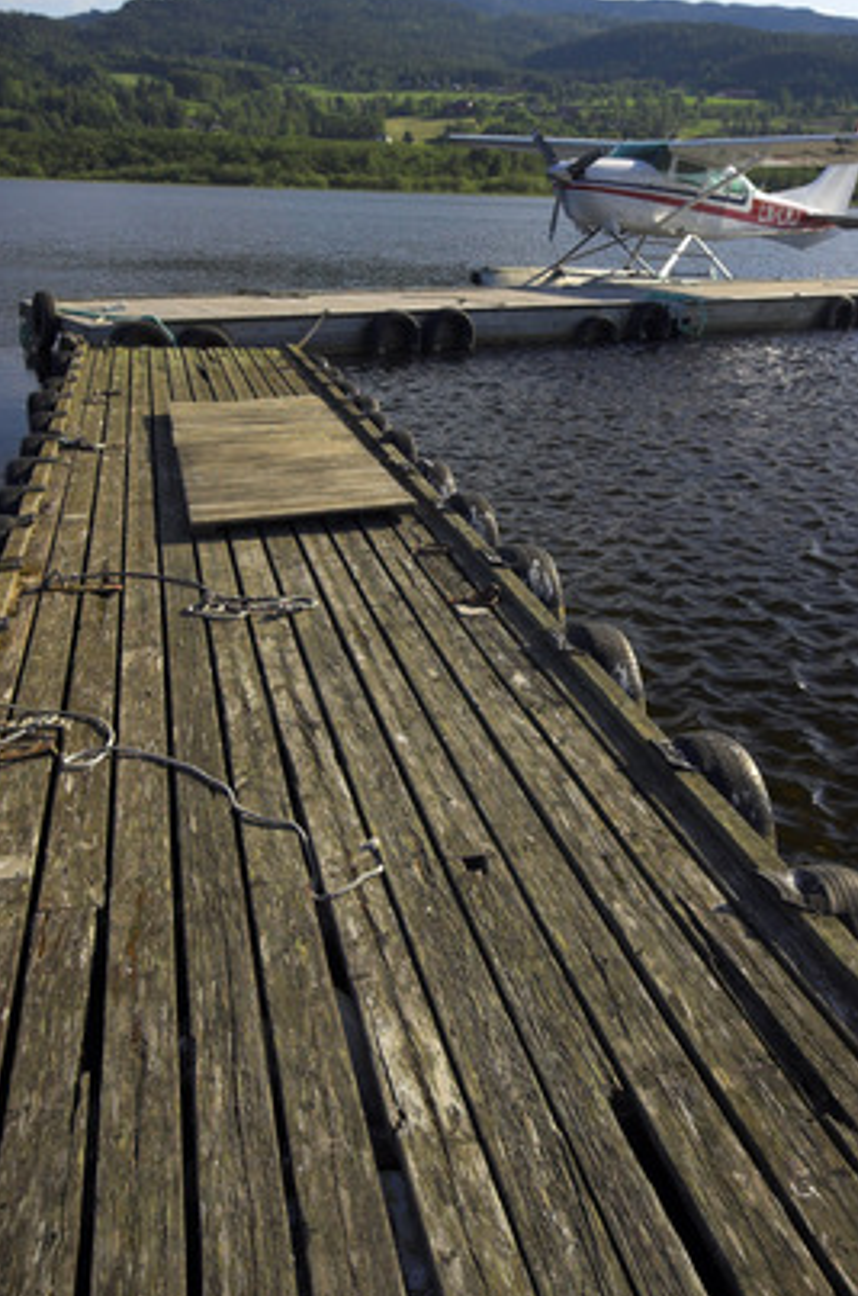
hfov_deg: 41.2
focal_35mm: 32
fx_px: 1135
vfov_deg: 59.4
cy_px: 627
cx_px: 519
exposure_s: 1/80
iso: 200
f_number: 10
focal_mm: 17
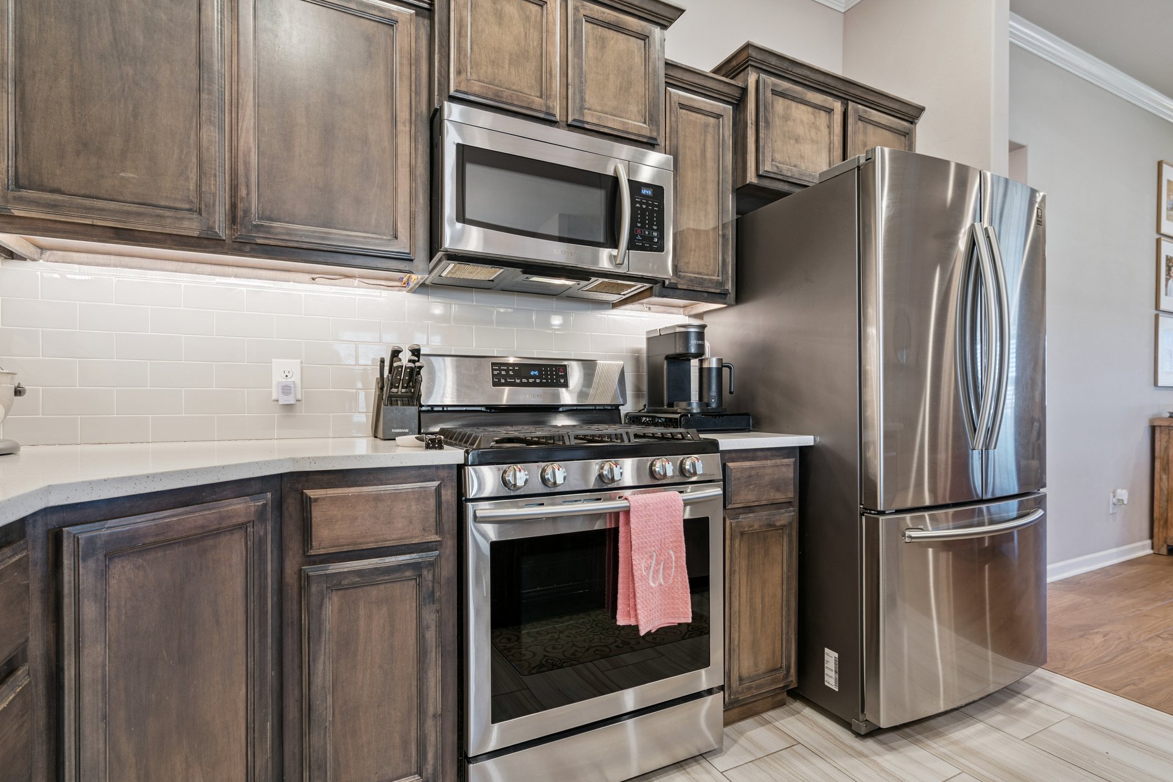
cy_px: 415
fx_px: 554
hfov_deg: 93.3
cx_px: 584
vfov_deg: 70.4
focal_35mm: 17
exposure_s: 1/10
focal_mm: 16
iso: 200
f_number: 7.1
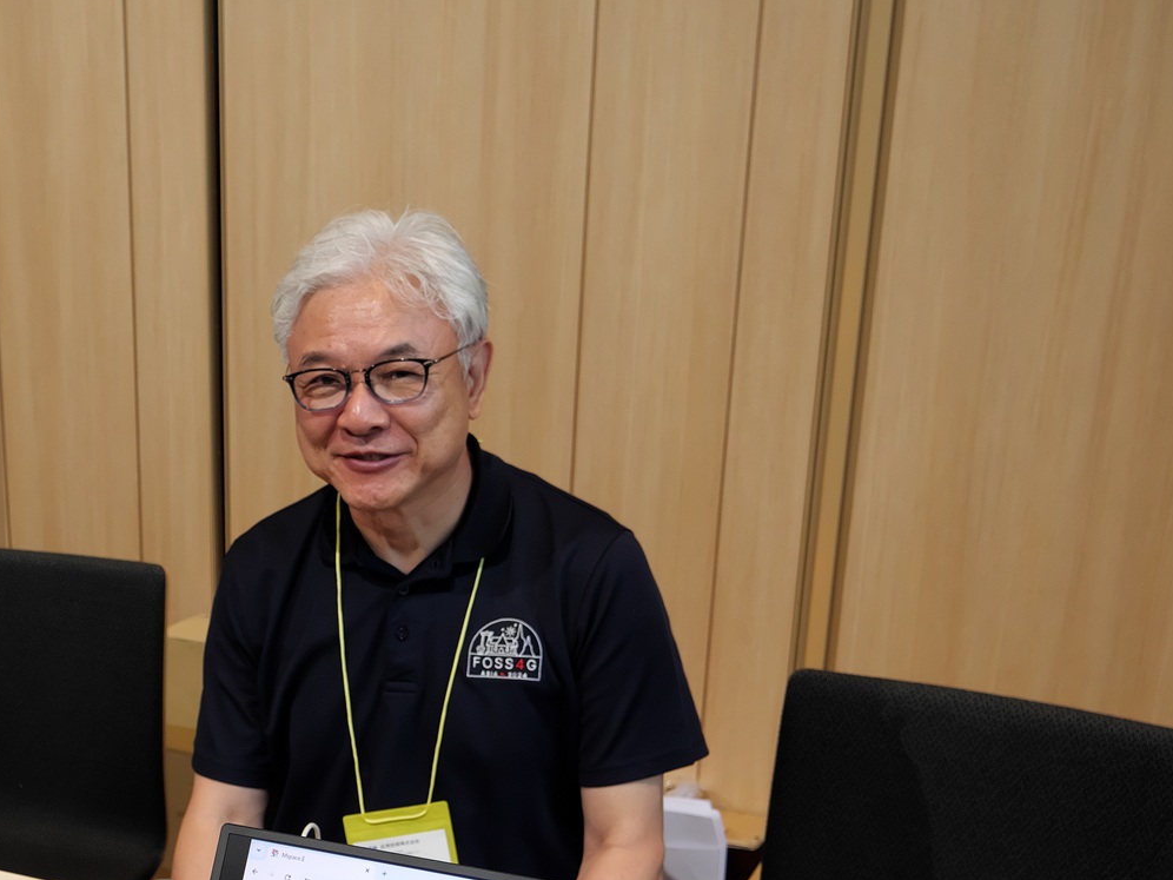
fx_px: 1830
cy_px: 807
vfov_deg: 26.1
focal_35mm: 54
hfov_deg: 34.5
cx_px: 239
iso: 400
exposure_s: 1/60
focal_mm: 14
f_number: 2.9
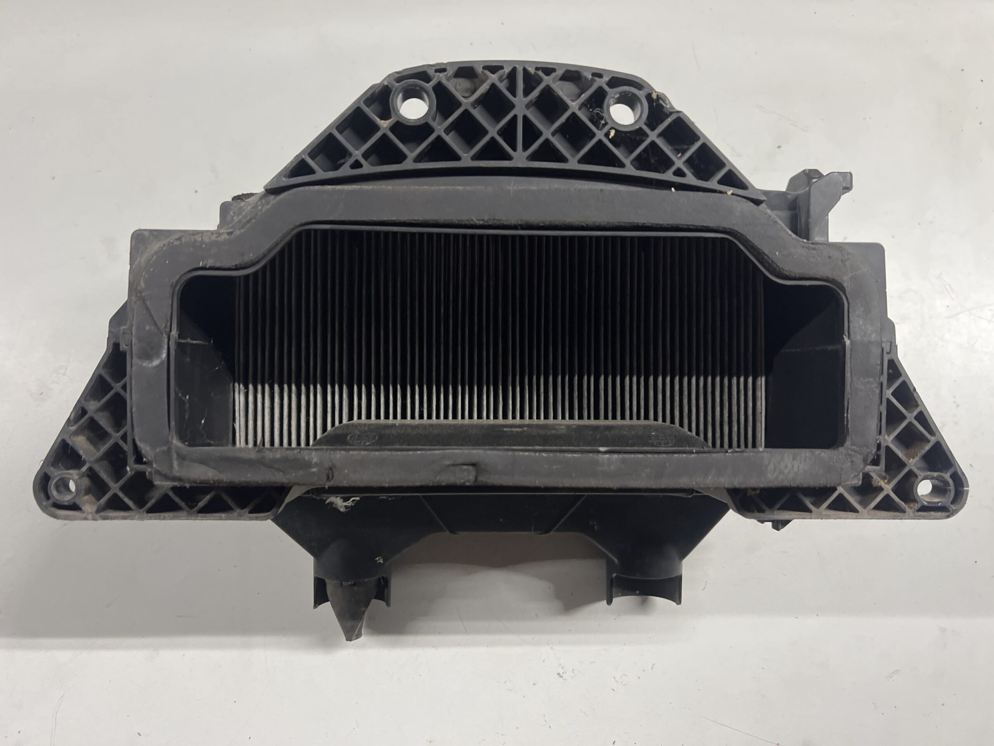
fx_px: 747
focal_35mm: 26
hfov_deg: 67.3
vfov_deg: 53.1
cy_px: 373
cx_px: 497
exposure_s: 1/60
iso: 250
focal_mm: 5.7
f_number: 1.5
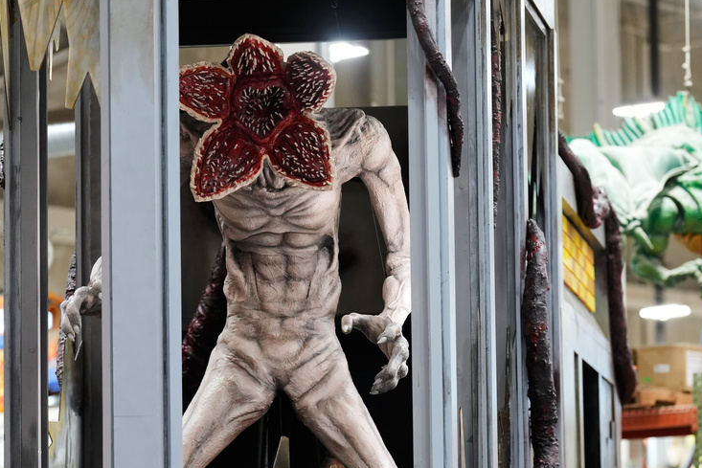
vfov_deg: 7.2
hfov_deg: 10.8
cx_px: 451
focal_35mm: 190
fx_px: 3705
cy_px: 307
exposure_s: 1/250
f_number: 2.8
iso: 1600
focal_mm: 136
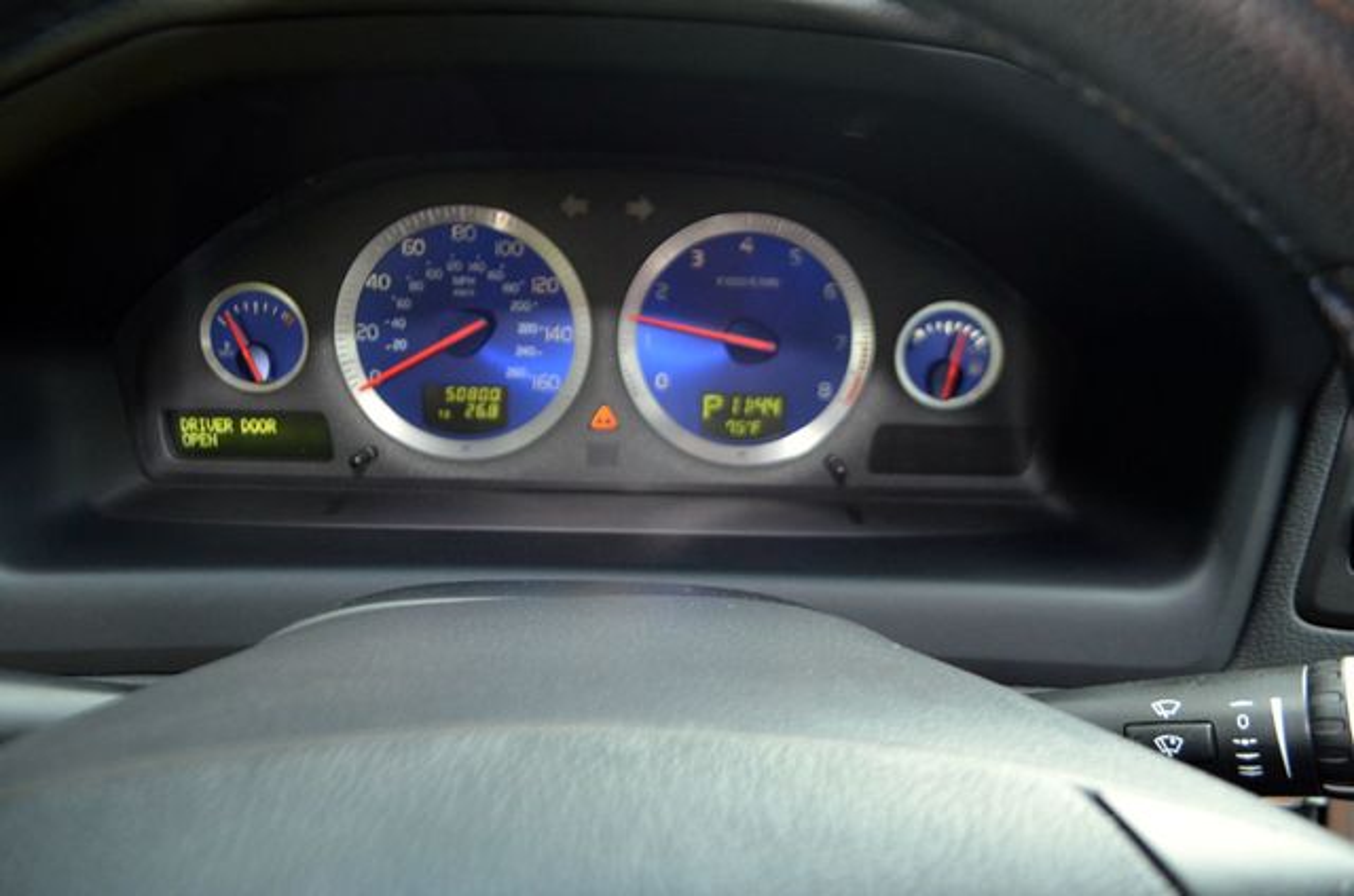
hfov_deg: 67.5
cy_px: 448
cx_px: 677
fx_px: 1013
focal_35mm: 27
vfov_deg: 47.7
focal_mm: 18
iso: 1000
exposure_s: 1/60
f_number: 3.5
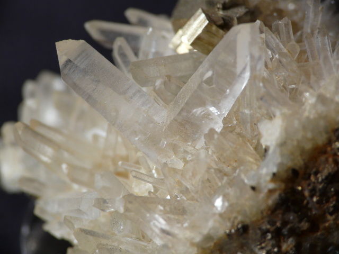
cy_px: 127
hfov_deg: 14.0
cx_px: 170
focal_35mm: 141
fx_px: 1381
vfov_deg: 10.5
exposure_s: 1/40
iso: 100
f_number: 3.6
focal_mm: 23.1
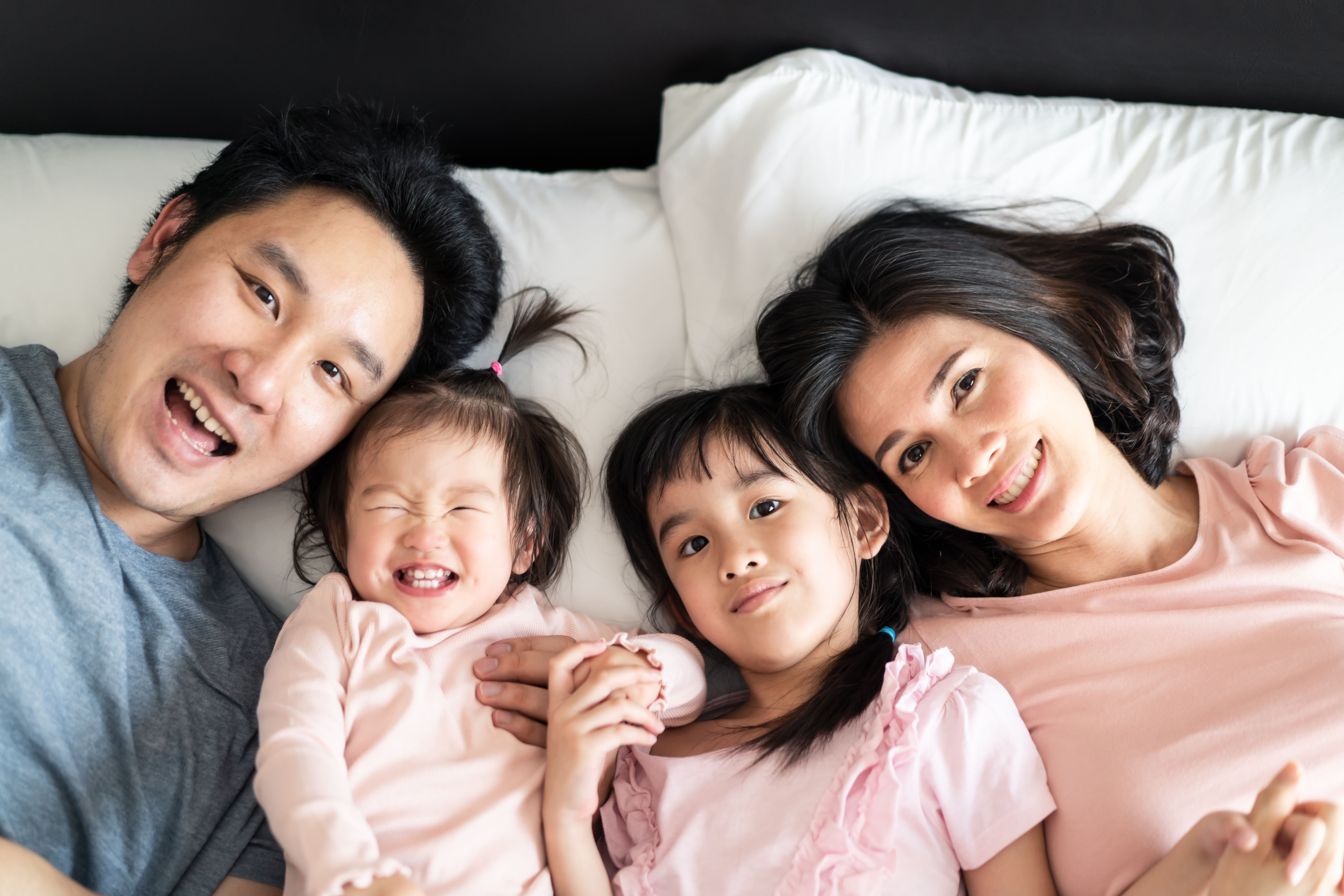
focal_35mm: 55
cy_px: 448
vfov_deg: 24.6
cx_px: 672
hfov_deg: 36.2
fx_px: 2053
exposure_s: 1/200
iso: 400
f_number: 1.8
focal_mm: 55
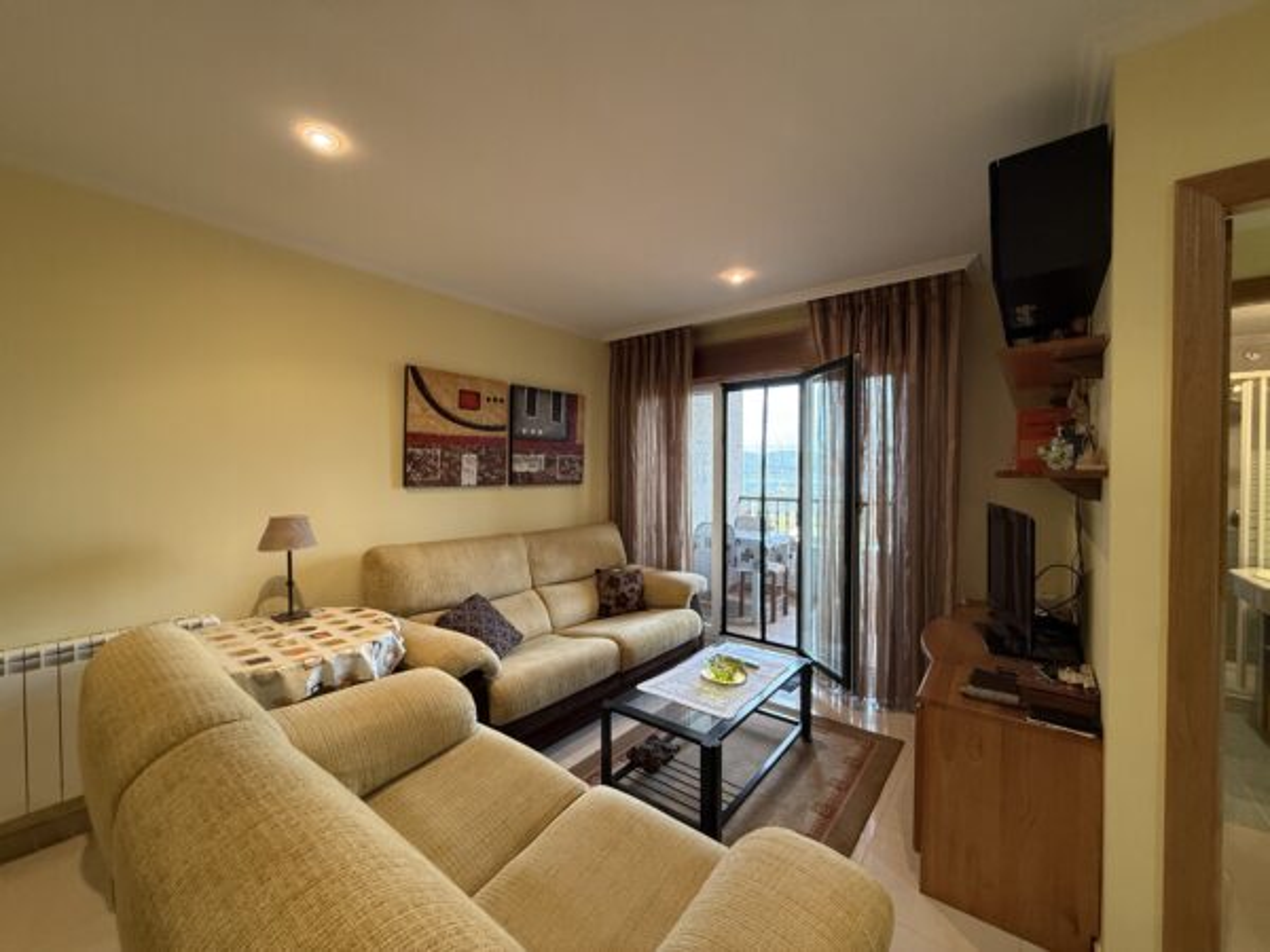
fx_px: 514
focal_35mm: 14
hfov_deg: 102.1
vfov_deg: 85.7
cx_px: 635
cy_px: 476
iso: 250
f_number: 2.2
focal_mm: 2.22
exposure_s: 1/100
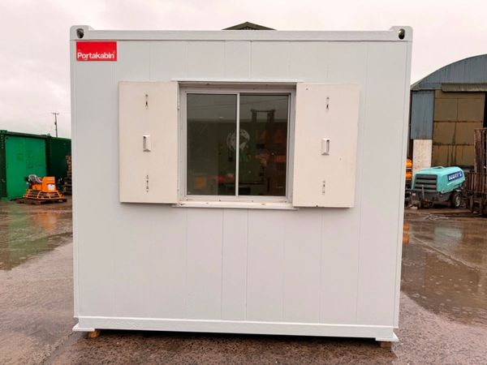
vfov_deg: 56.8
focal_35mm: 24
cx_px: 244
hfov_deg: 71.6
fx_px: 338
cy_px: 182
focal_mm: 6.76
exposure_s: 1/297
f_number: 1.78
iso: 80
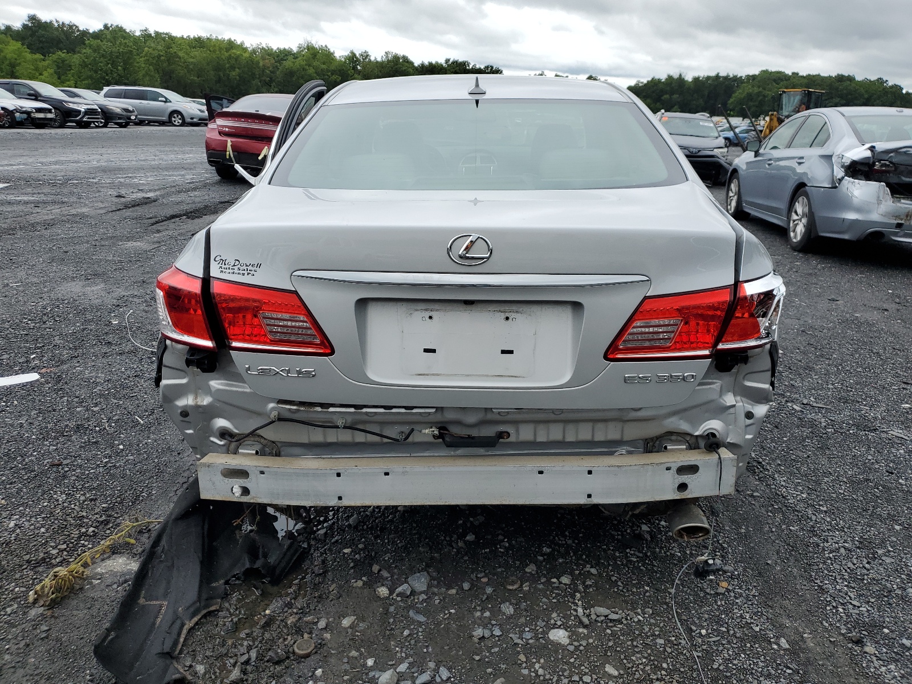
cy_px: 342
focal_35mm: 26
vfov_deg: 53.1
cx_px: 456
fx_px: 685
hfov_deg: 67.3
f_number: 1.5
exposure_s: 1/1000
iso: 50
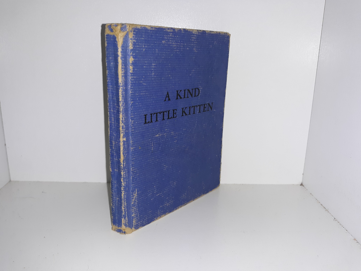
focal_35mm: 28
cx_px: 180
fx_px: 292
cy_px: 136
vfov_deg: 49.7
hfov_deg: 63.4
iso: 40
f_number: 1.7
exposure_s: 1/238
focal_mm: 3.7
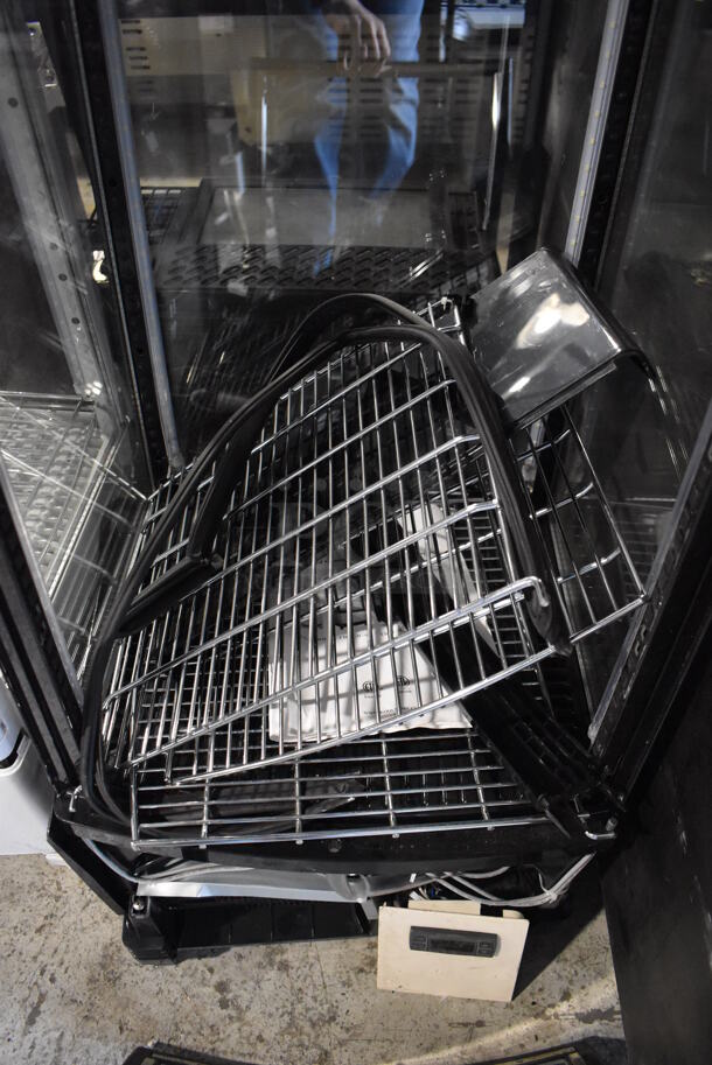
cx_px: 356
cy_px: 532
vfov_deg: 67.3
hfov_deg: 48.0
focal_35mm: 27
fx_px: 800
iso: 5000
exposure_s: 1/125
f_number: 3.5
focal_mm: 18
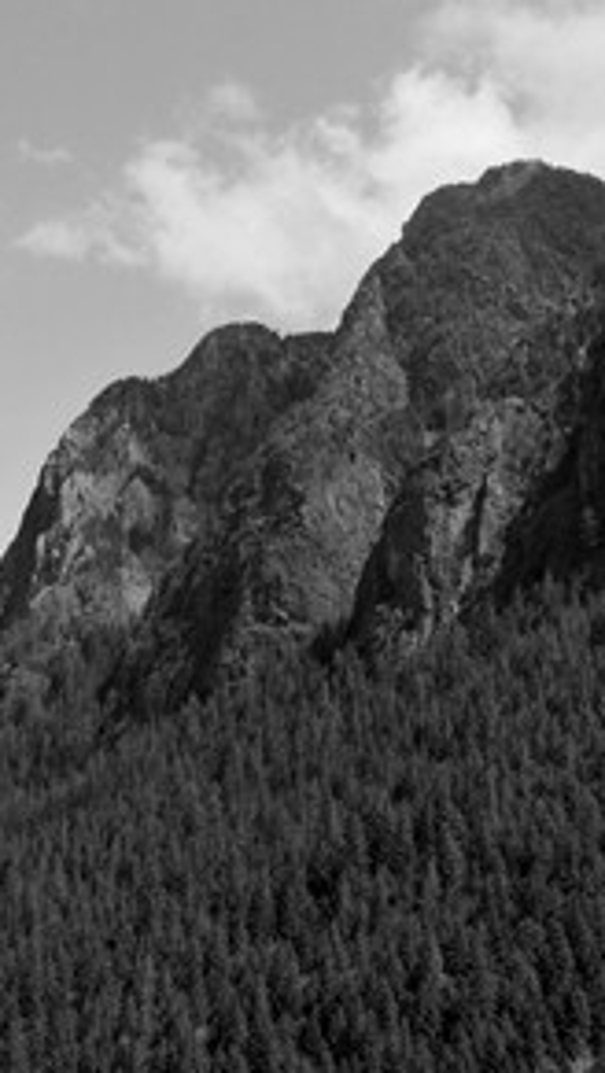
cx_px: 196
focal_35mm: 58
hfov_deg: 20.7
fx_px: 1652
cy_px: 535
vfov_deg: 36.0
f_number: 9
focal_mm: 24
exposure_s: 1/320
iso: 400
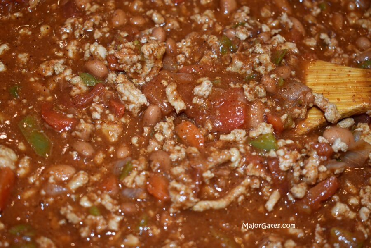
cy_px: 124
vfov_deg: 22.6
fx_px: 618
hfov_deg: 33.4
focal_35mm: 60
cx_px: 186
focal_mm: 40
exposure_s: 1/60
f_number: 5
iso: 450
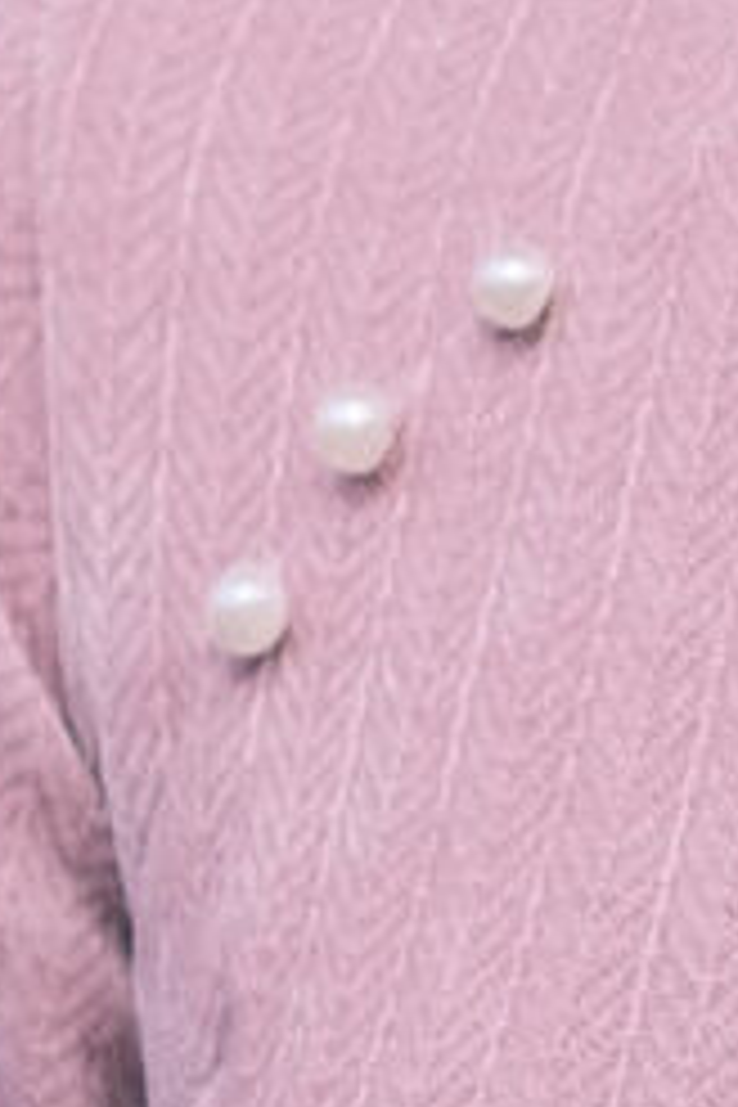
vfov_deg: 1.6
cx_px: 1251
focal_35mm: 1299
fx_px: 39941
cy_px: 34
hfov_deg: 1.1
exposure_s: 1/3500
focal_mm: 135
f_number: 2
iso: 1250
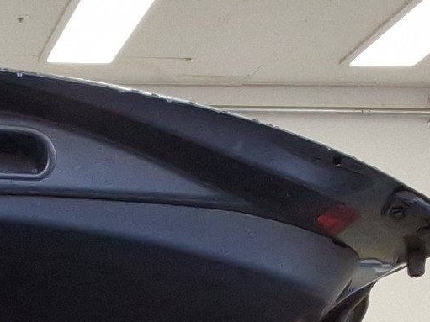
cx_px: -145
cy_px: 741
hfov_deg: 10.8
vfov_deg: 7.8
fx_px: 2223
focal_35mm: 179
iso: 32
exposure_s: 1/152
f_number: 1.9
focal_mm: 2.91
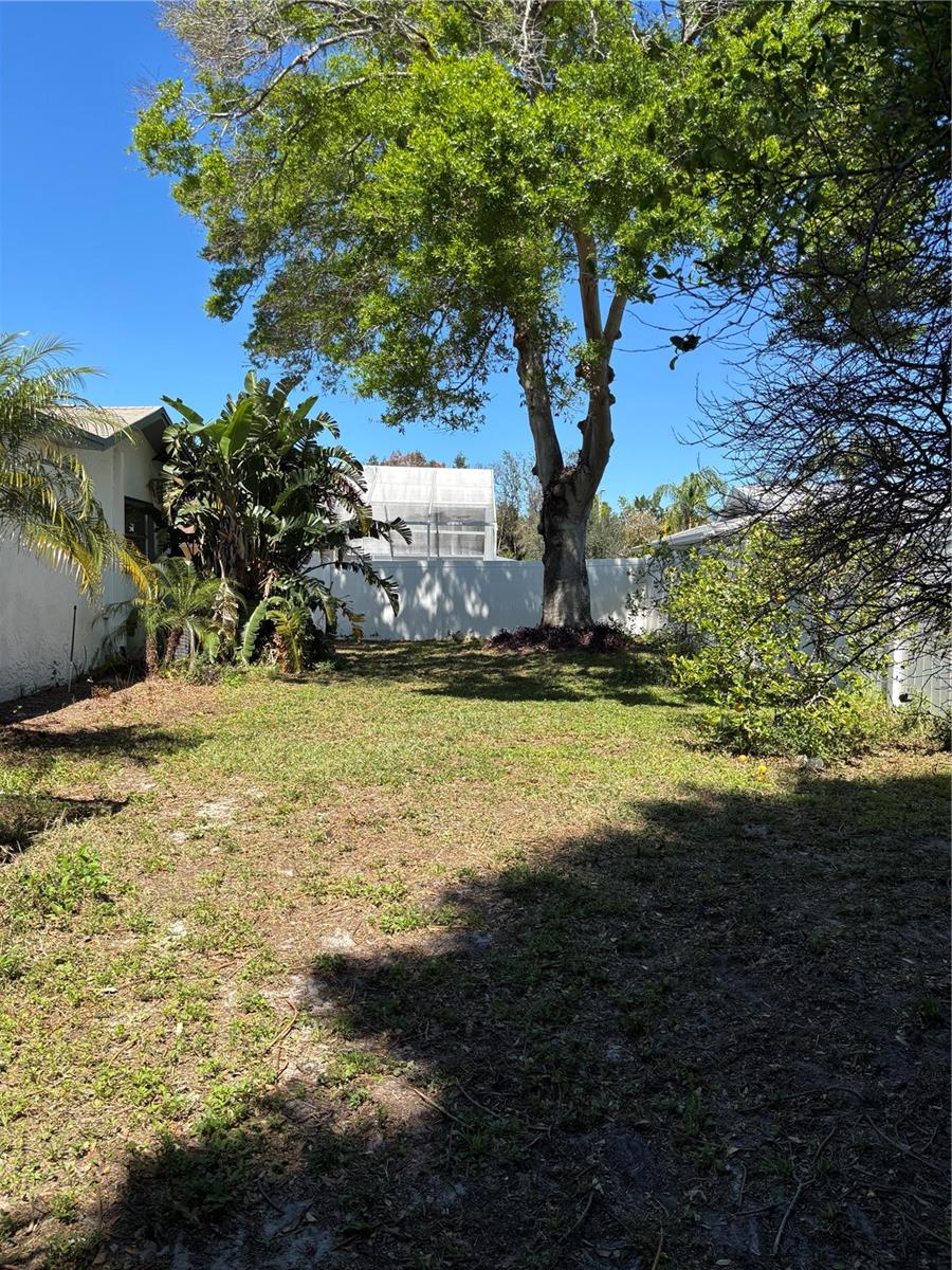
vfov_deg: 67.3
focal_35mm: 26
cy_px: 635
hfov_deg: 53.1
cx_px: 476
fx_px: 953
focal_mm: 5.96
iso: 50
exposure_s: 1/1812
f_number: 1.6
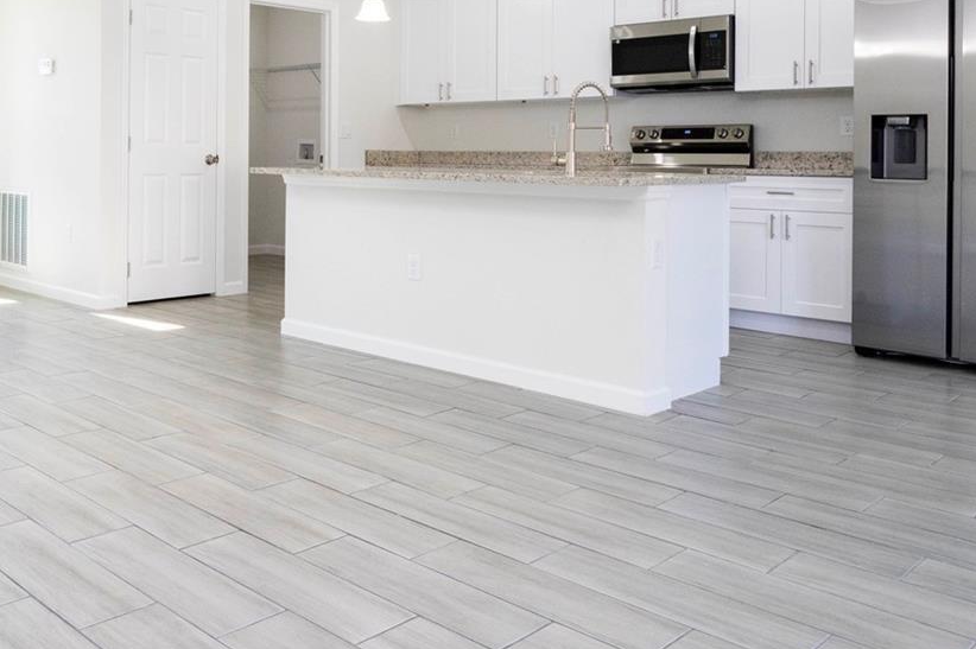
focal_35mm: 37
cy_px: 154
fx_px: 1002
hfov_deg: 49.5
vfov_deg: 35.0
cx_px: 228
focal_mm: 19
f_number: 14
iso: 1000
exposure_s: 1/160
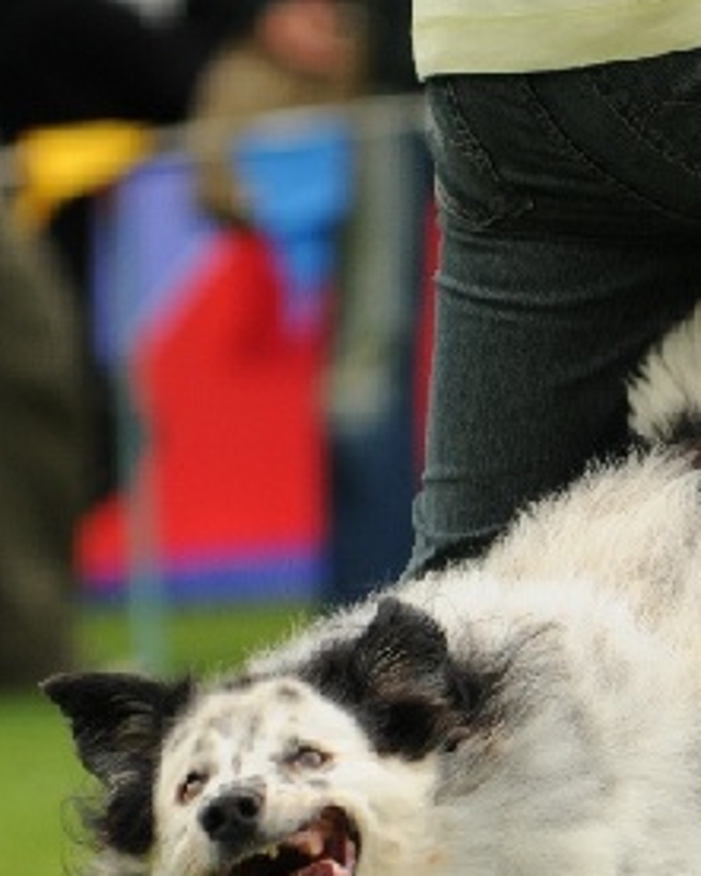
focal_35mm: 815
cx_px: 717
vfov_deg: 2.4
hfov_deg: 1.9
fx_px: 21124
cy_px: 690
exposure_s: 1/1250
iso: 200
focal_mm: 200
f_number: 2.8
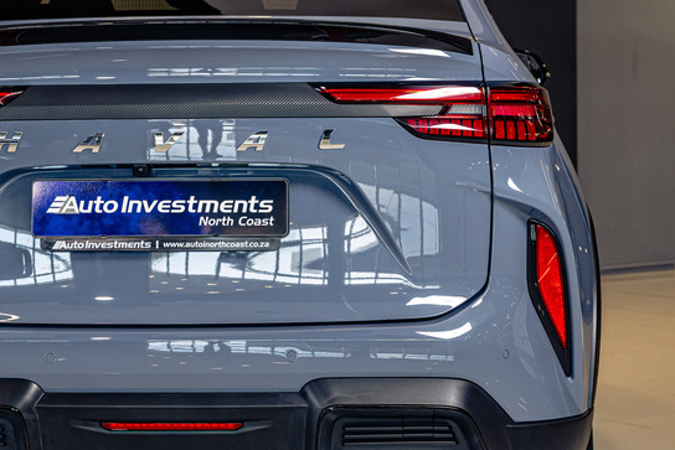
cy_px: 210
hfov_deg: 18.6
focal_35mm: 109
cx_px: 174
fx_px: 2044
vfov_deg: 12.6
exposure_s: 1/200
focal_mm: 58
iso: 500
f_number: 5
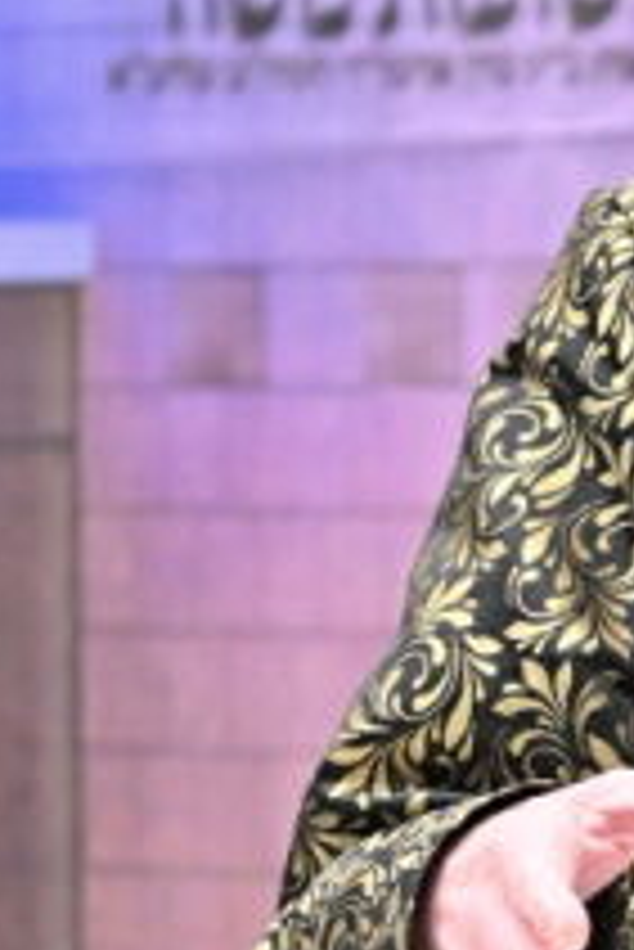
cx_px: 1281
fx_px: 19699
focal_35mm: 747
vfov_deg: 2.8
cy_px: 1067
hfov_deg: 1.8
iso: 800
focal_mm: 103
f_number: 4
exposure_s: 1/400
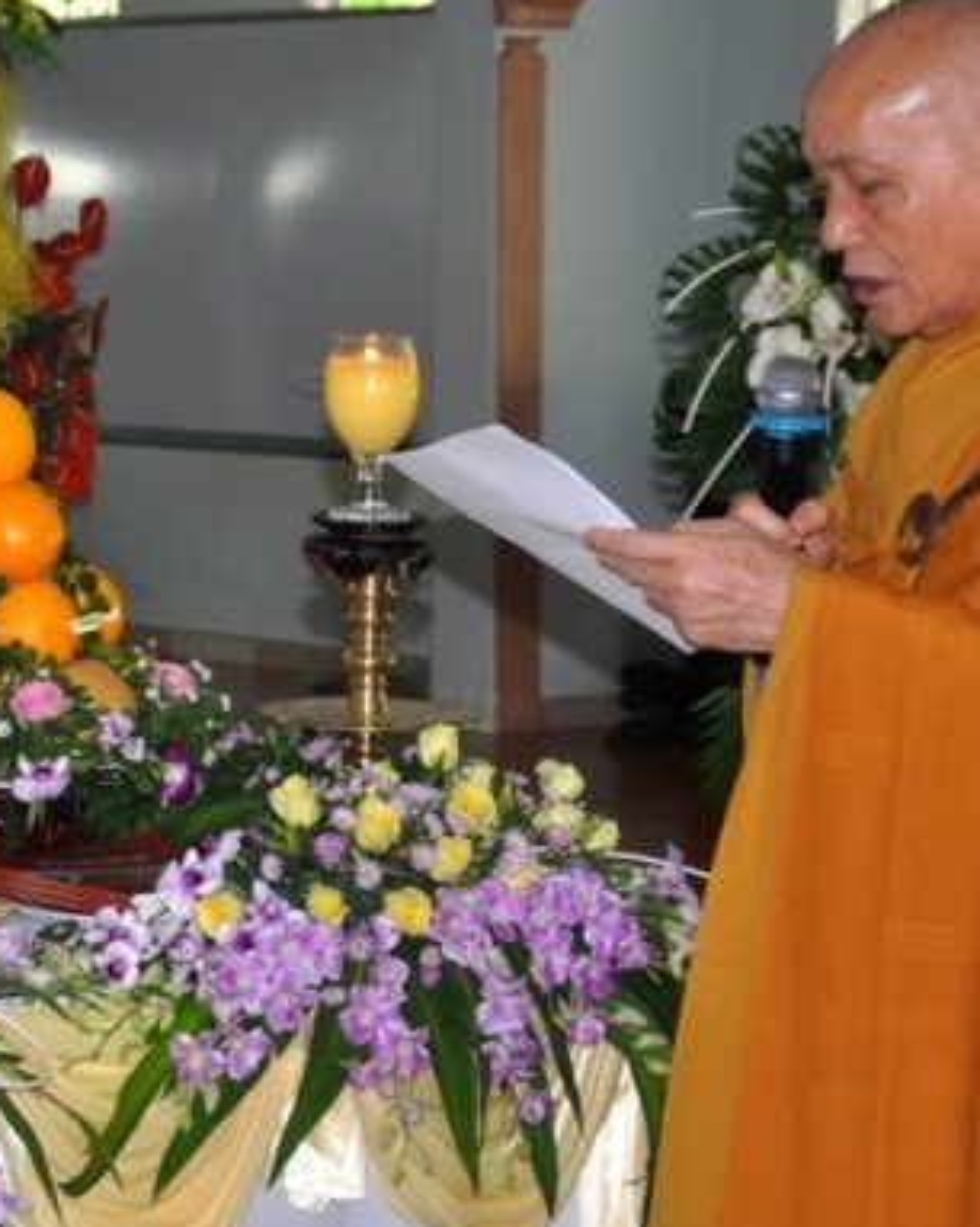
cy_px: 408
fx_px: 5334
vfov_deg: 13.1
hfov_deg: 10.4
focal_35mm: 147
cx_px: 58
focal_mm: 50
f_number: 5
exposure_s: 1/60
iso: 400
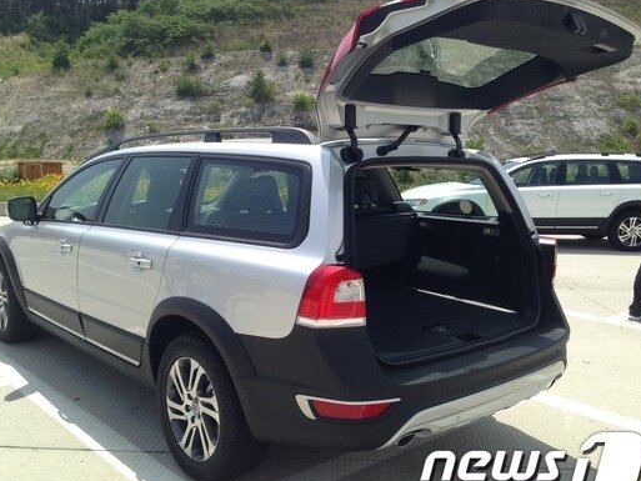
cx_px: 310
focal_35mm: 36
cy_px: 249
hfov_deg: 51.3
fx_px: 667
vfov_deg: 39.7
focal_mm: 4.12
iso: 50
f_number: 2.4
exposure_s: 1/1323
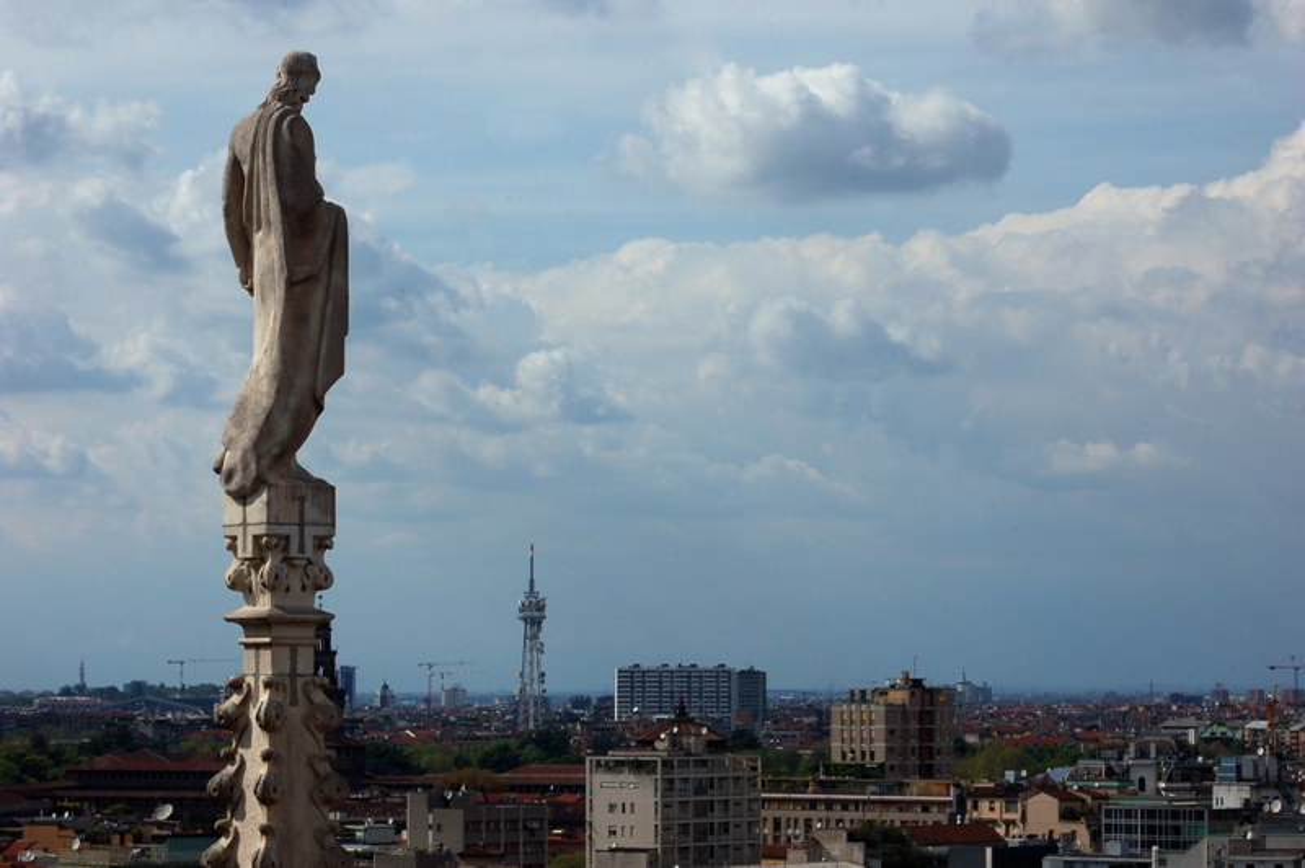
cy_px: 434
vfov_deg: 13.0
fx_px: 3803
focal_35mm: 105
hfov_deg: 19.5
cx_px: 652
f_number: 22
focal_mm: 70
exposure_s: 1/250
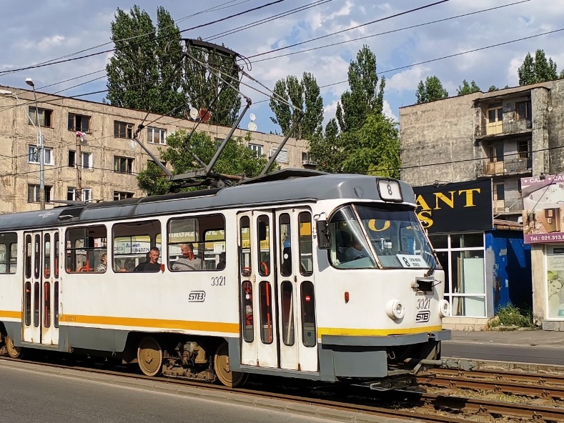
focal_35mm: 48
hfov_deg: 39.4
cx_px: 216
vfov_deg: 30.2
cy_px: 240
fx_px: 782
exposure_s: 1/1757
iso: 50
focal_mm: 4.75
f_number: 1.8
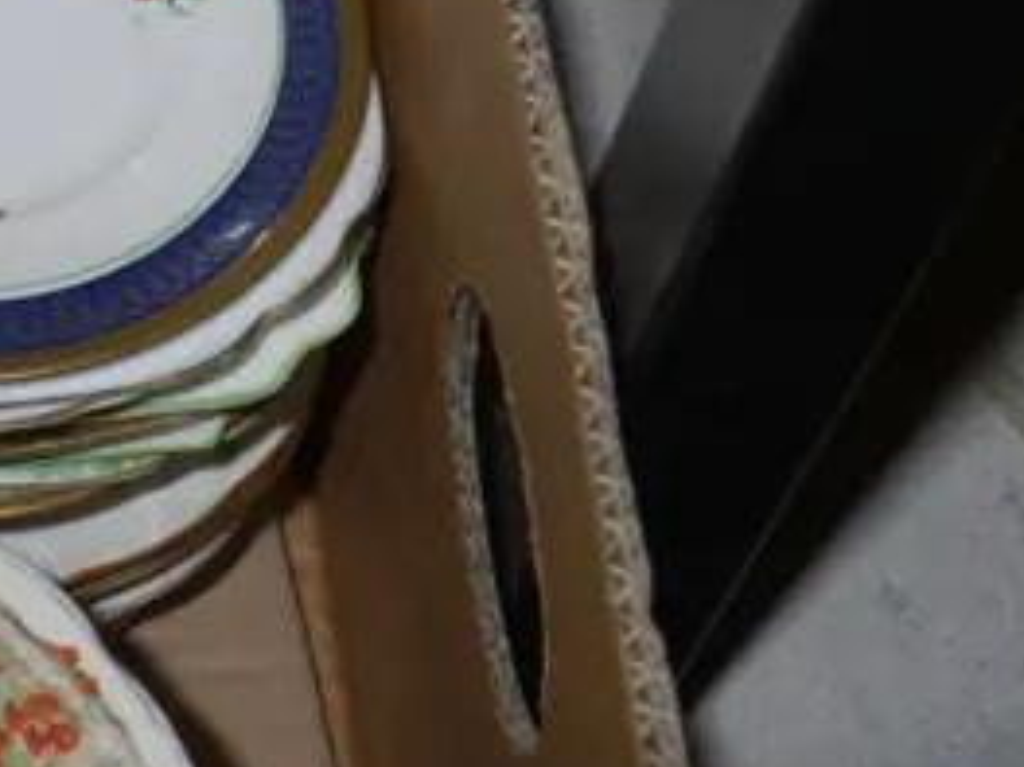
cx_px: -876
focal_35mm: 148
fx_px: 4376
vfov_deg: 10.0
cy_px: 508
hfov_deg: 12.1
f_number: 4.5
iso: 200
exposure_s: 1/60
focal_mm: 19
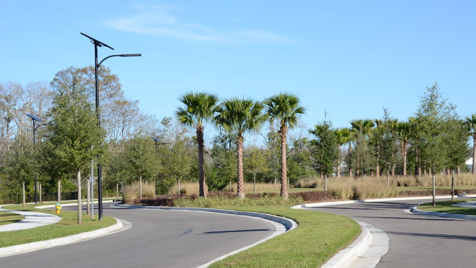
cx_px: 238
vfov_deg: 14.7
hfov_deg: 25.9
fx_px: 1035
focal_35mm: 82
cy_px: 126
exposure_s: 1/640
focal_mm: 52
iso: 400
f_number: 13
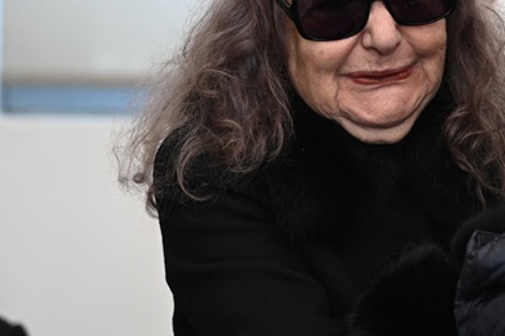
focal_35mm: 198
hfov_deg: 10.3
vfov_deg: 6.9
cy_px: 125
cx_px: 457
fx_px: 2775
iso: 3200
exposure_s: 1/250
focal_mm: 75
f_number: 3.2
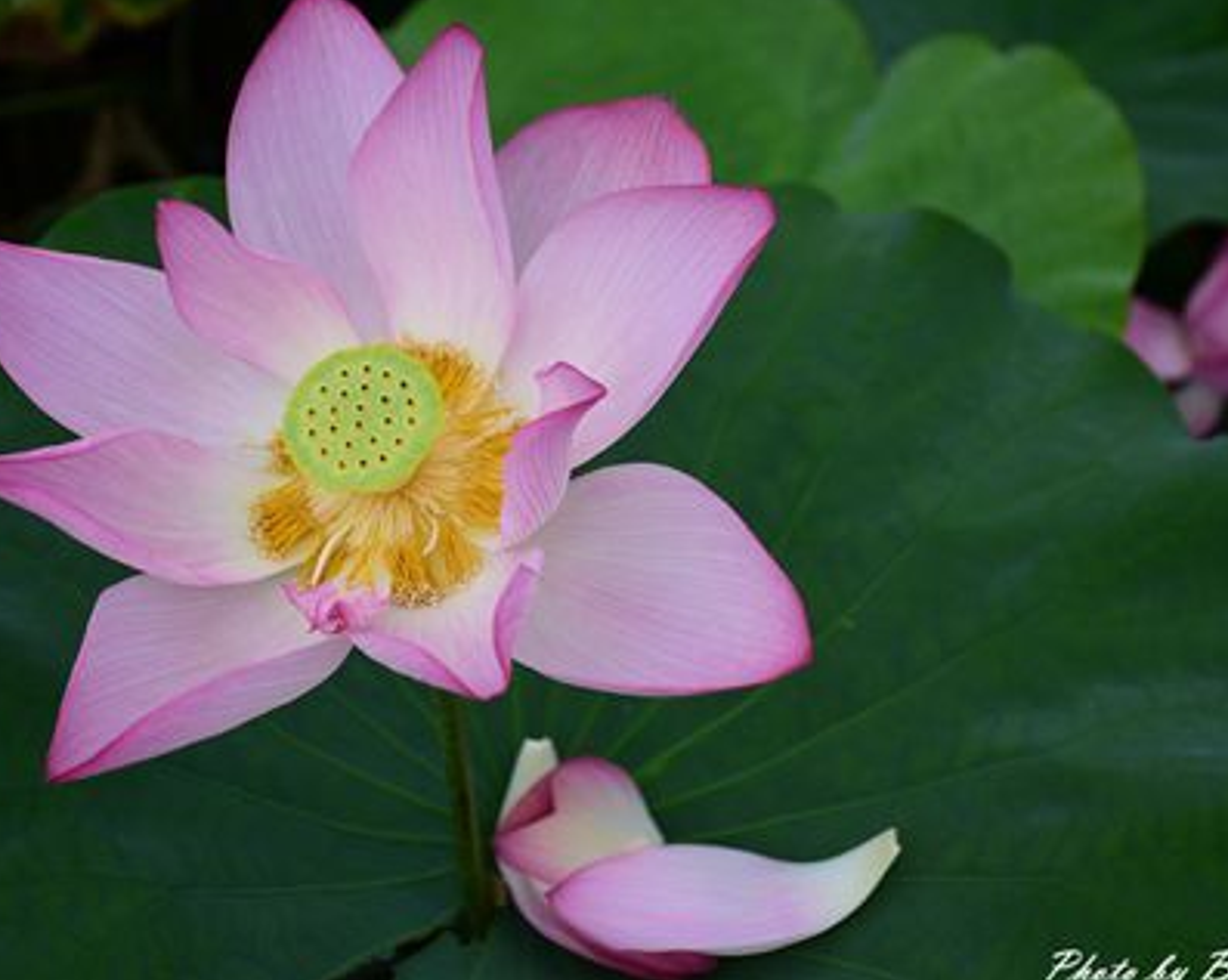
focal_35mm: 71
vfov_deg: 21.5
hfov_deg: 26.8
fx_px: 2579
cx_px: 575
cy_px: 482
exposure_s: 1/800
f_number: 5
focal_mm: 40
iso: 100
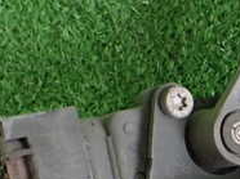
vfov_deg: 15.0
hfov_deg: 19.2
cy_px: 176
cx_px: 283
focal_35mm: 97
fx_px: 672
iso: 640
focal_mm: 5.4
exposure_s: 1/125
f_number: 2.3
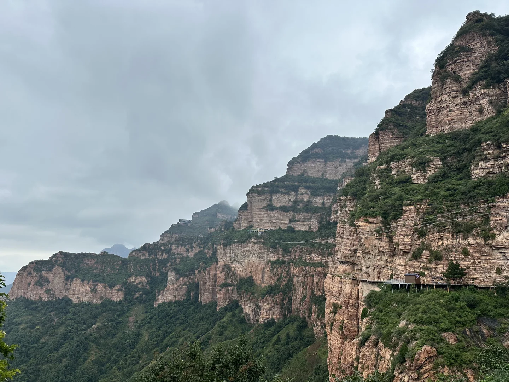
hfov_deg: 71.6
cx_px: 254
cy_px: 191
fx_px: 353
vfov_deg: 56.8
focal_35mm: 24
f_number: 1.78
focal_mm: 6.86
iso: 80
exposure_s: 1/1692
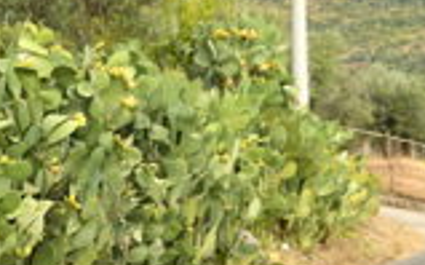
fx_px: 1157
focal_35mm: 100
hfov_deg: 20.6
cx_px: 91
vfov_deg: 13.0
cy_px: 146
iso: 160
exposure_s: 1/250
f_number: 3.8
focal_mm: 26
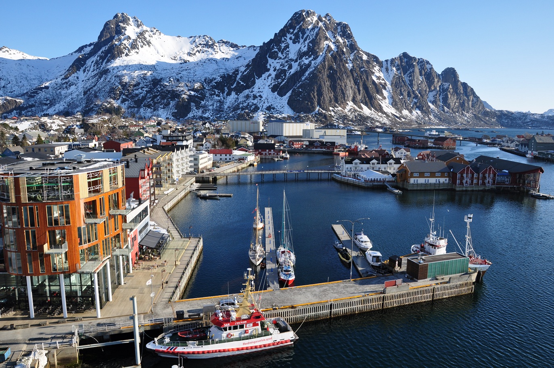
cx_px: 277
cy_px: 184
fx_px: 415
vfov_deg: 47.8
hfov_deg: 67.4
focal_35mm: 27
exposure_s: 1/250
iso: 200
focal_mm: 18
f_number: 10
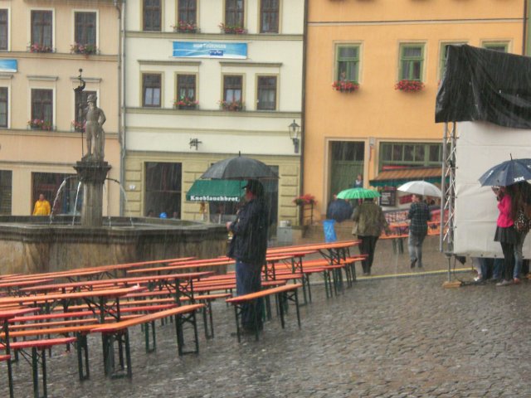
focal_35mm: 100
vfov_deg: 14.8
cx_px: 266
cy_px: 199
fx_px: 1534
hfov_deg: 19.6
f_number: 5.4
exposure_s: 1/125
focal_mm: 16.51
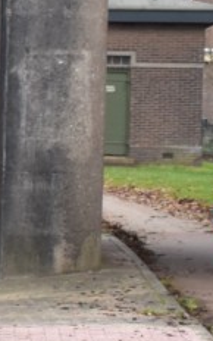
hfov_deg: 4.5
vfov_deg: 8.3
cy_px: 86
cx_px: -851
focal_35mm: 253
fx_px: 2350
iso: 400
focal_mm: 24
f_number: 6.3
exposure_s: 1/160
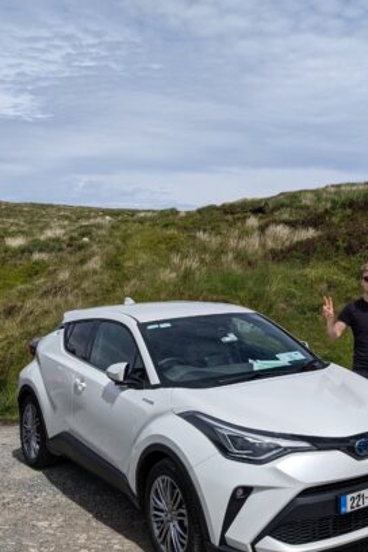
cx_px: 292
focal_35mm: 44
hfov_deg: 29.8
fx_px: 675
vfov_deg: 44.5
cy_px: 253
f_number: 1.73
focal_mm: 4.38
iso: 63
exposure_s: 1/7812
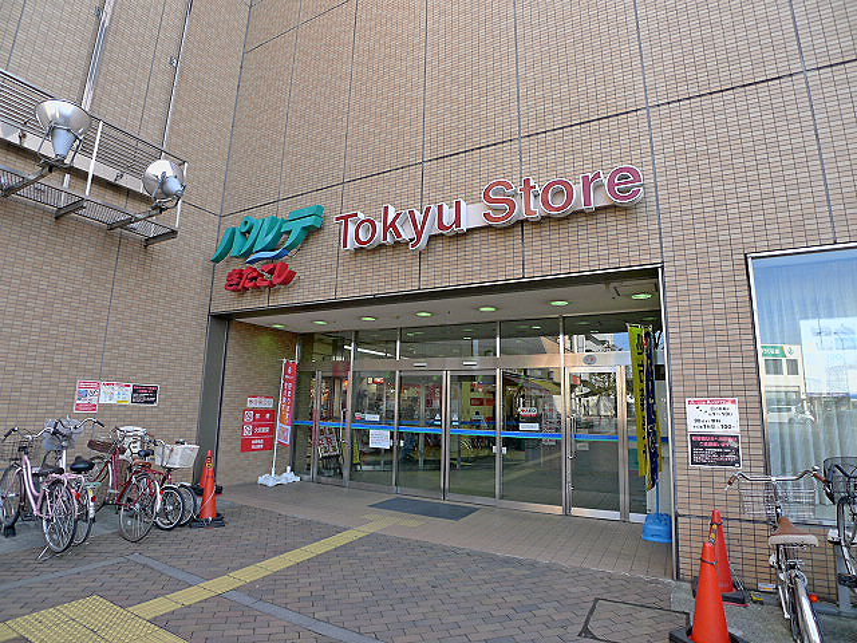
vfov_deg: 71.6
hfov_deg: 87.8
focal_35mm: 18
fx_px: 446
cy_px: 322
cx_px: 428
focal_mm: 3.9
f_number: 2.8
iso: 80
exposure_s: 1/125
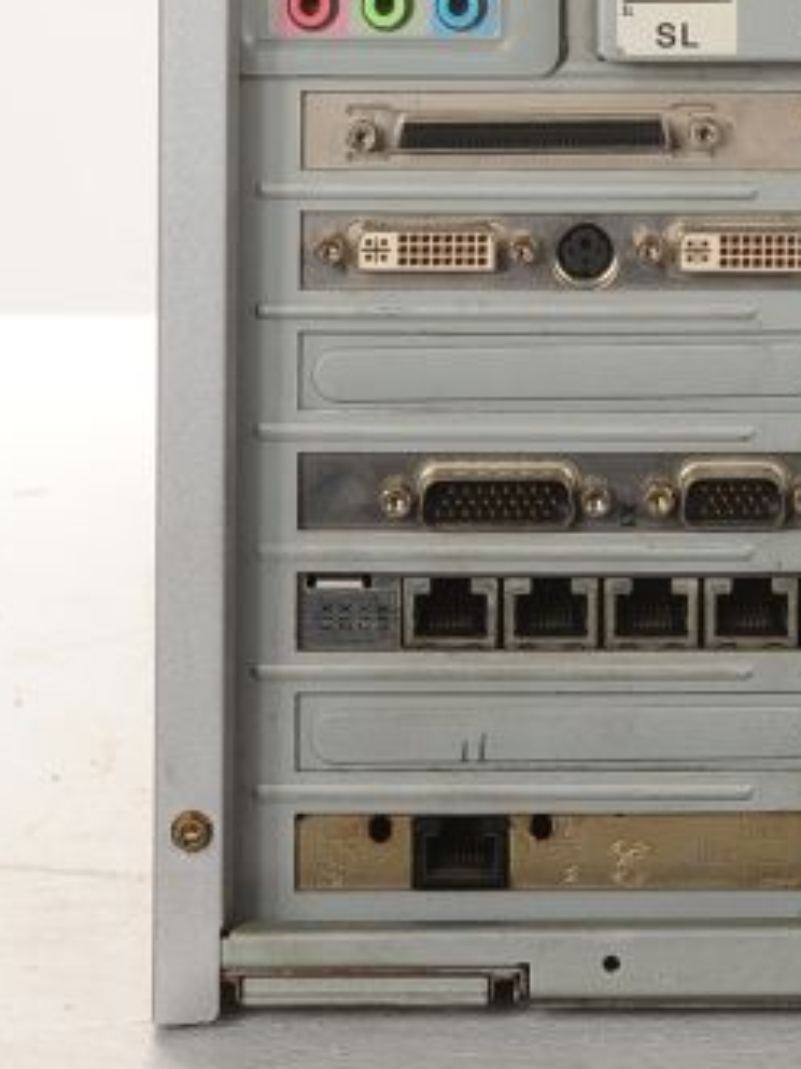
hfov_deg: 11.3
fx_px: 4044
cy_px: -342
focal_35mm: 131
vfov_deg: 14.4
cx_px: 672
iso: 320
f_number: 14
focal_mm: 50
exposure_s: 1/160
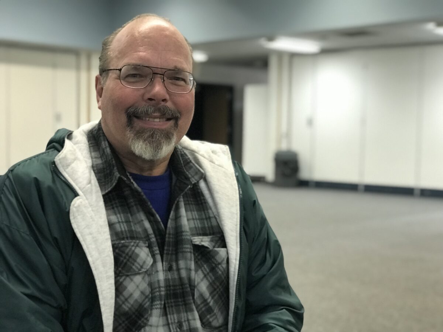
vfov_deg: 25.7
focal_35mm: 57
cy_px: 166
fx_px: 729
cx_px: 222
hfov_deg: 33.8
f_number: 2.8
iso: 500
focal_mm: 6.6
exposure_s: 1/60
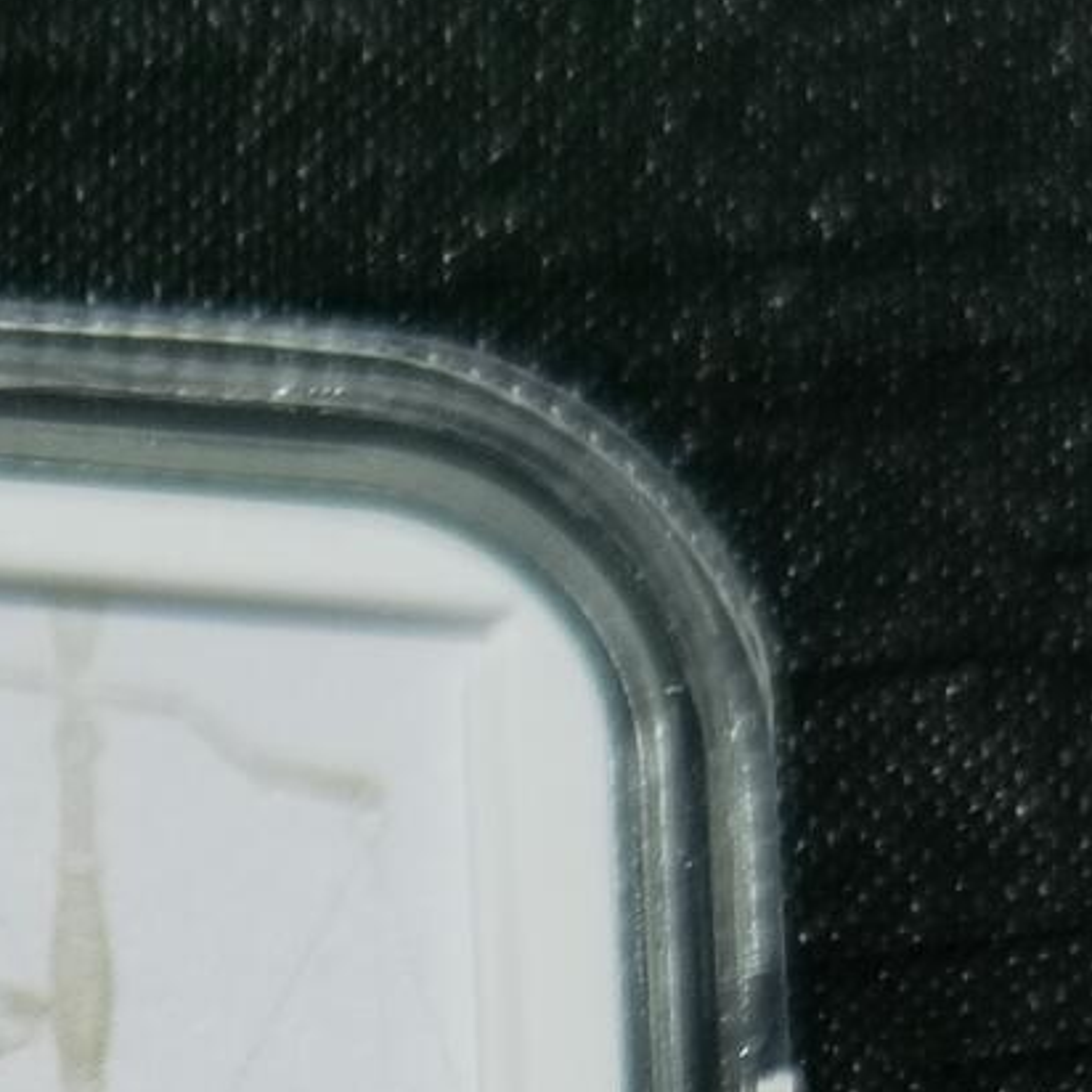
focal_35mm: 189
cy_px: 2173
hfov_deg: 9.0
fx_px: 6745
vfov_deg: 8.8
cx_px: -657
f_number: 1.9
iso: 80
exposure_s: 1/100
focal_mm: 6.67
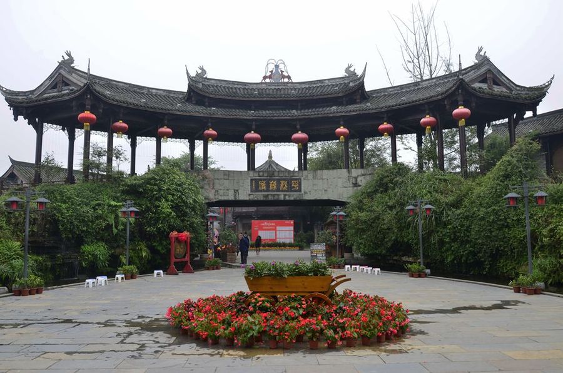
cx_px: 282
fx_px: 421
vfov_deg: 47.7
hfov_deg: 67.5
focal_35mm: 27
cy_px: 186
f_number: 11
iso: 100
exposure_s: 1/13
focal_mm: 18
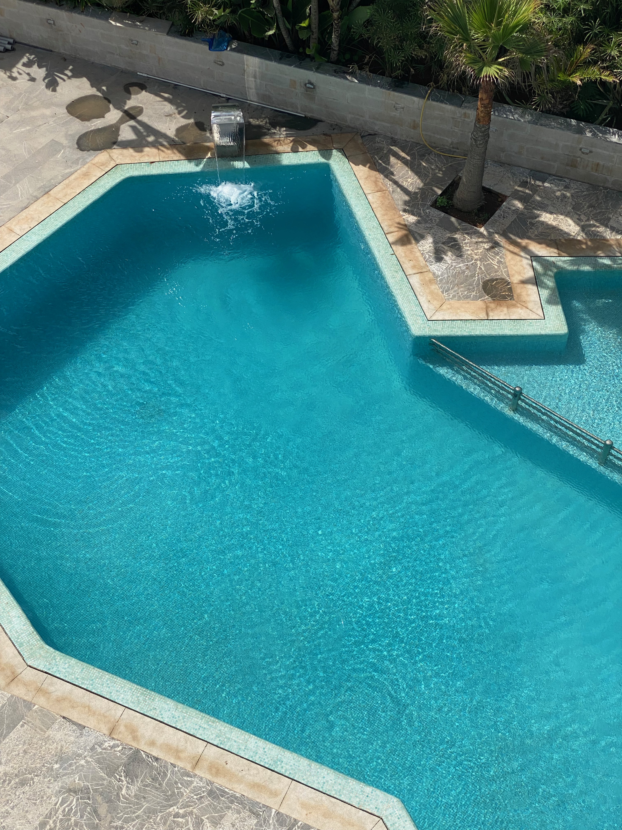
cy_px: 415
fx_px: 1246
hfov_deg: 28.0
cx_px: 311
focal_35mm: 52
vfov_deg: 36.8
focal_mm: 6
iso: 20
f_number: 2
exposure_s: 1/2660
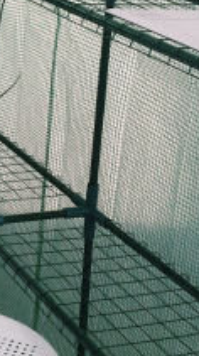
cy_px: 19
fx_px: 905
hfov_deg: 11.2
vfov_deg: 21.6
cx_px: -212
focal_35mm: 96
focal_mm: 4.15
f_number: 2.2
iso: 40
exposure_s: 1/33
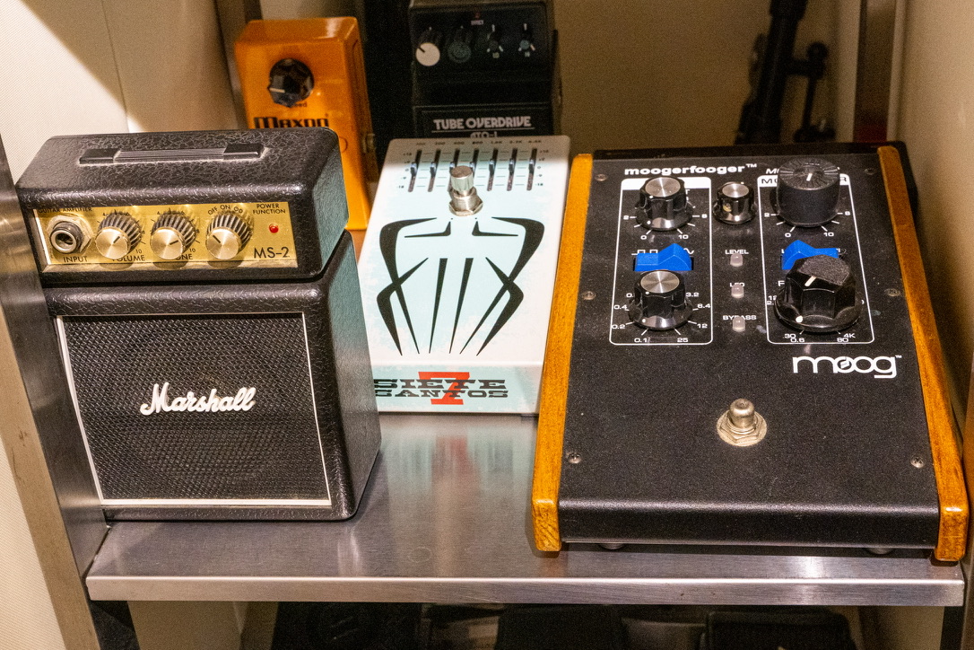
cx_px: 487
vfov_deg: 28.9
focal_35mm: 46
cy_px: 325
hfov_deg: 42.3
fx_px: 1258
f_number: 9
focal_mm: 31
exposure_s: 1/30
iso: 6400
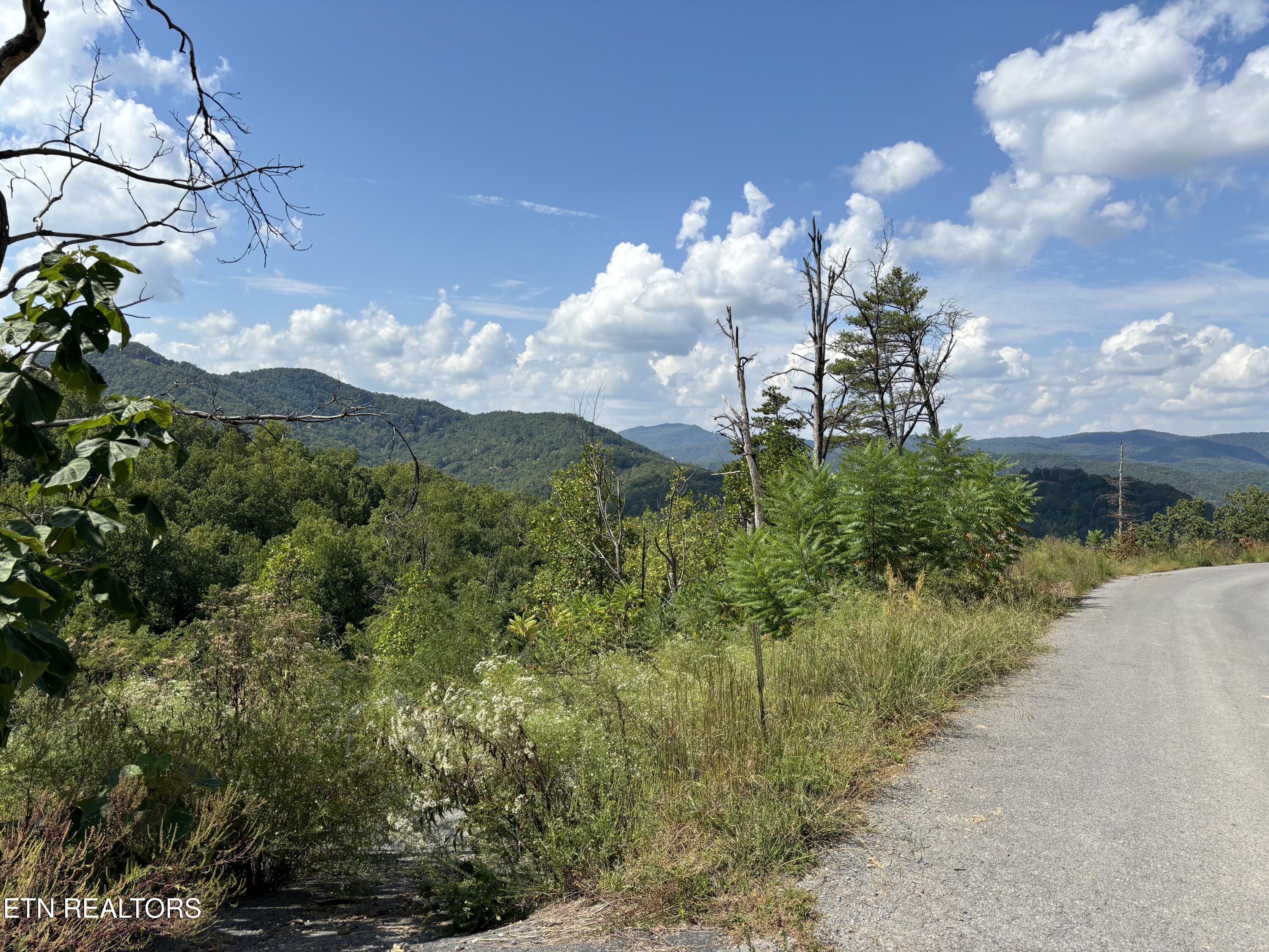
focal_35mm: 26
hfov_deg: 67.3
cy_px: 476
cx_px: 634
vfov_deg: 53.1
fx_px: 953
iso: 50
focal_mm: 5.96
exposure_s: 1/3788
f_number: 1.6
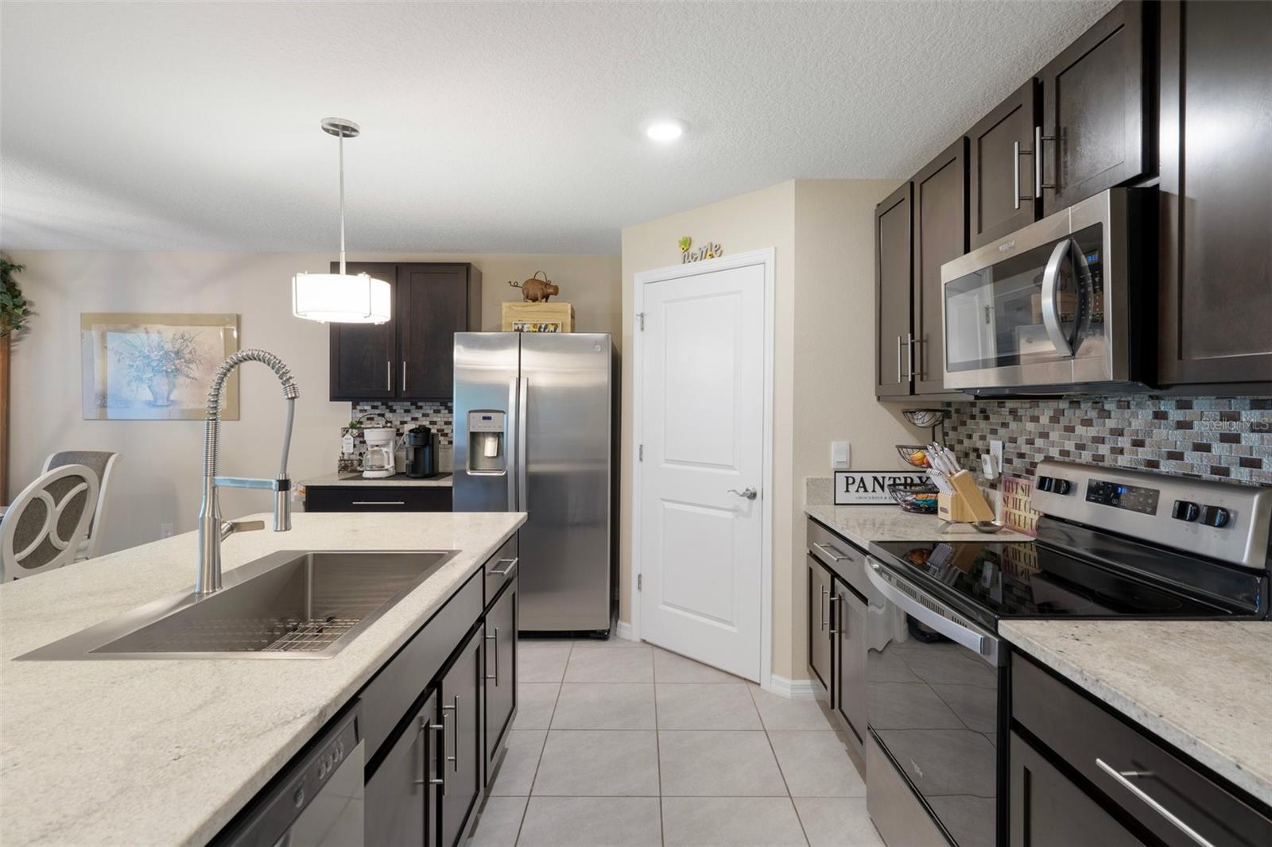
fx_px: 601
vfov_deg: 70.4
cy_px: 424
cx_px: 636
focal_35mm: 17
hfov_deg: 93.3
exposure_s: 2.5
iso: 320
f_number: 8
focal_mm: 17
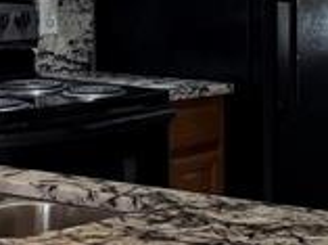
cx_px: 397
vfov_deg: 9.3
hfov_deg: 12.3
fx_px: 1484
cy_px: -17
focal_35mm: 157
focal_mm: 6.76
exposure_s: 1/232
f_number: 1.78
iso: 80
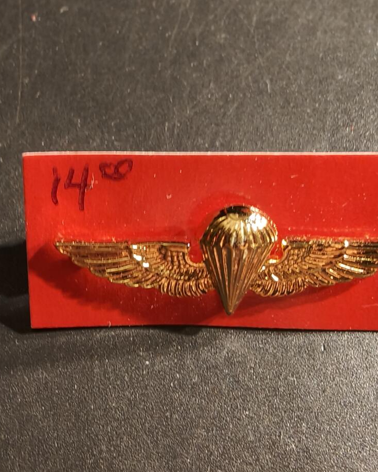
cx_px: 216
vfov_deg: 40.0
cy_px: 388
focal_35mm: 44
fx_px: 615
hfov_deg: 34.1
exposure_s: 1/50
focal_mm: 2.32
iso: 320
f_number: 2
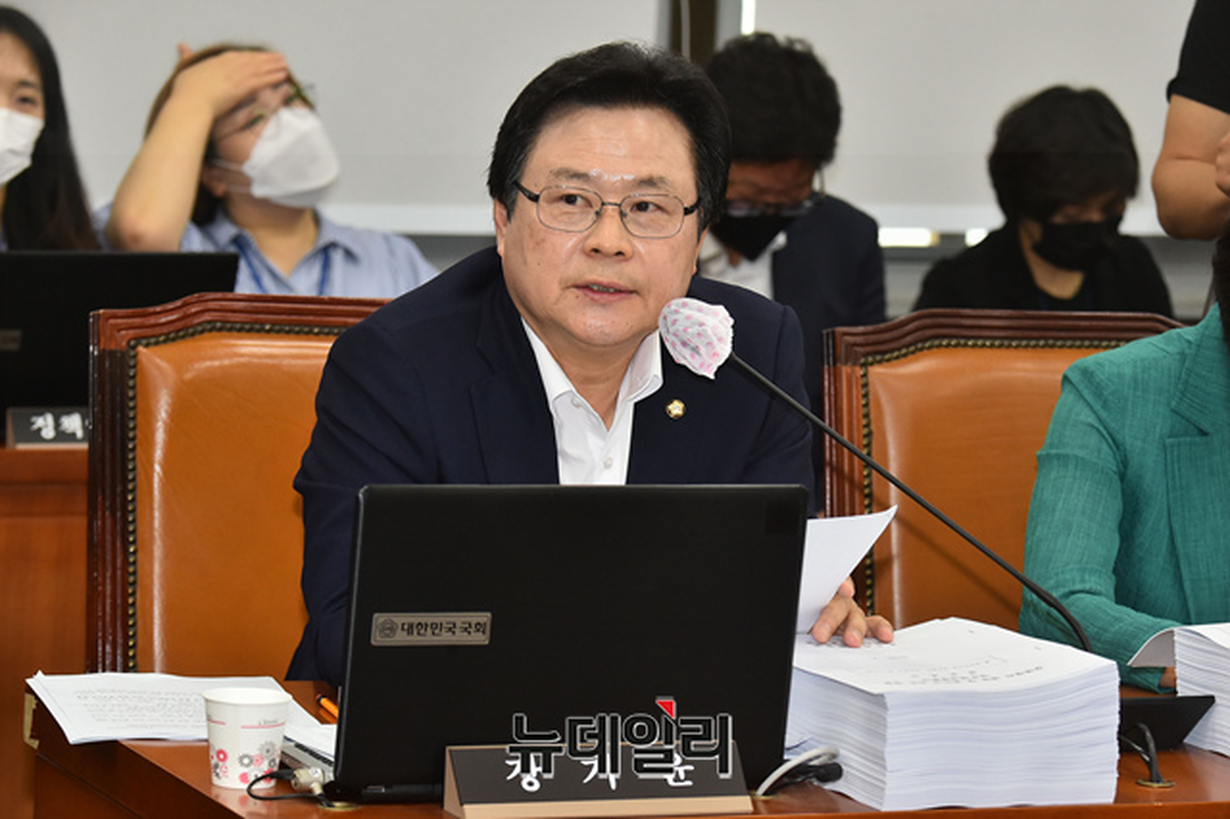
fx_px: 5464
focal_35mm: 160
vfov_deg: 8.6
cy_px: 410
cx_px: 615
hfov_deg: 12.8
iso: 2500
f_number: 7.1
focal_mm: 160
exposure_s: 1/250
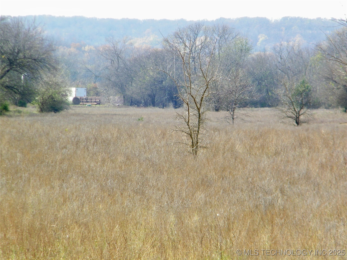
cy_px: 130
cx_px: 174
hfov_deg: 8.2
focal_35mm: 241
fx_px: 2416
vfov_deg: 6.2
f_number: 5.4
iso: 80
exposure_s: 1/160
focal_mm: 43.1
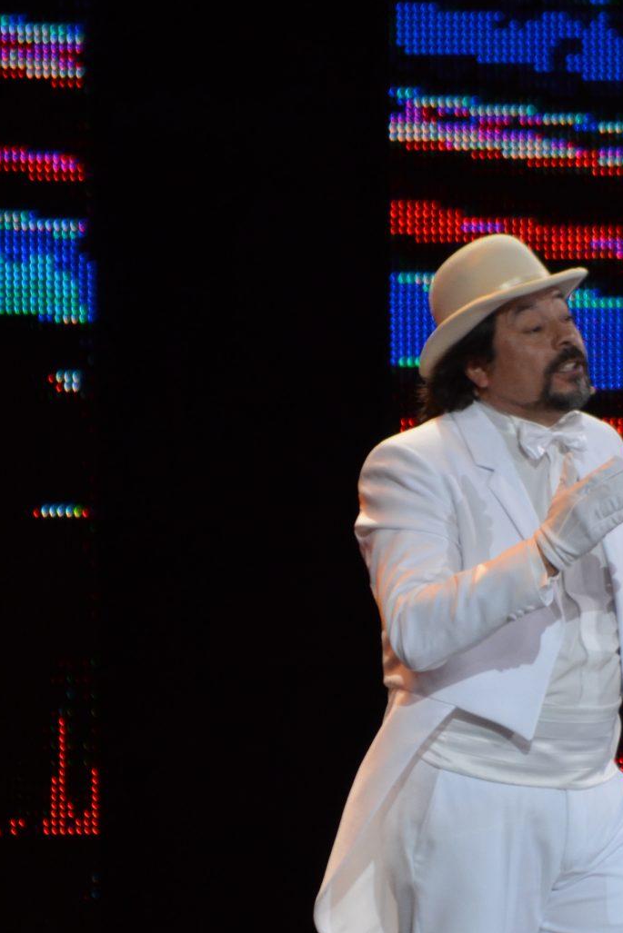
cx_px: 434
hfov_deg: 2.3
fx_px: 15491
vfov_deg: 3.5
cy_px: 781
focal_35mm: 597
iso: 800
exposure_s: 1/160
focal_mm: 200
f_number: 5.6
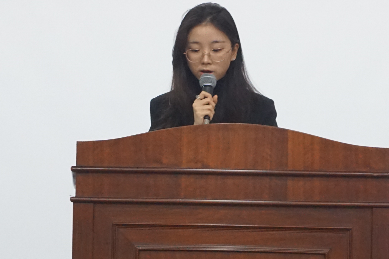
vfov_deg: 4.8
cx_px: 267
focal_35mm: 289
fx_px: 3122
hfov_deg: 7.1
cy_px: 93
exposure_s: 1/160
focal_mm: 70
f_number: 4
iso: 2500
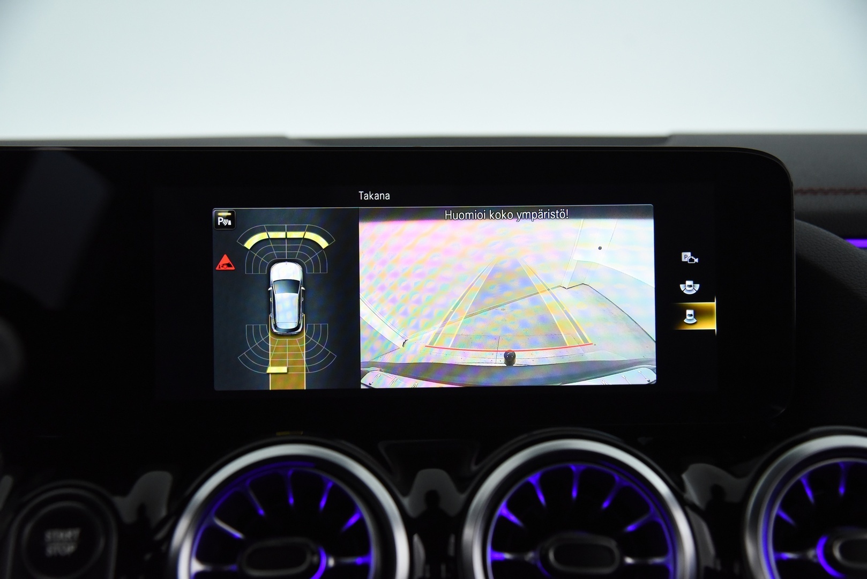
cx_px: 434
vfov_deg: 30.5
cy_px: 290
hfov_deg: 44.5
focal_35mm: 44
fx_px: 1060
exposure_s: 1/125
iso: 4000
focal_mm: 44
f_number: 4
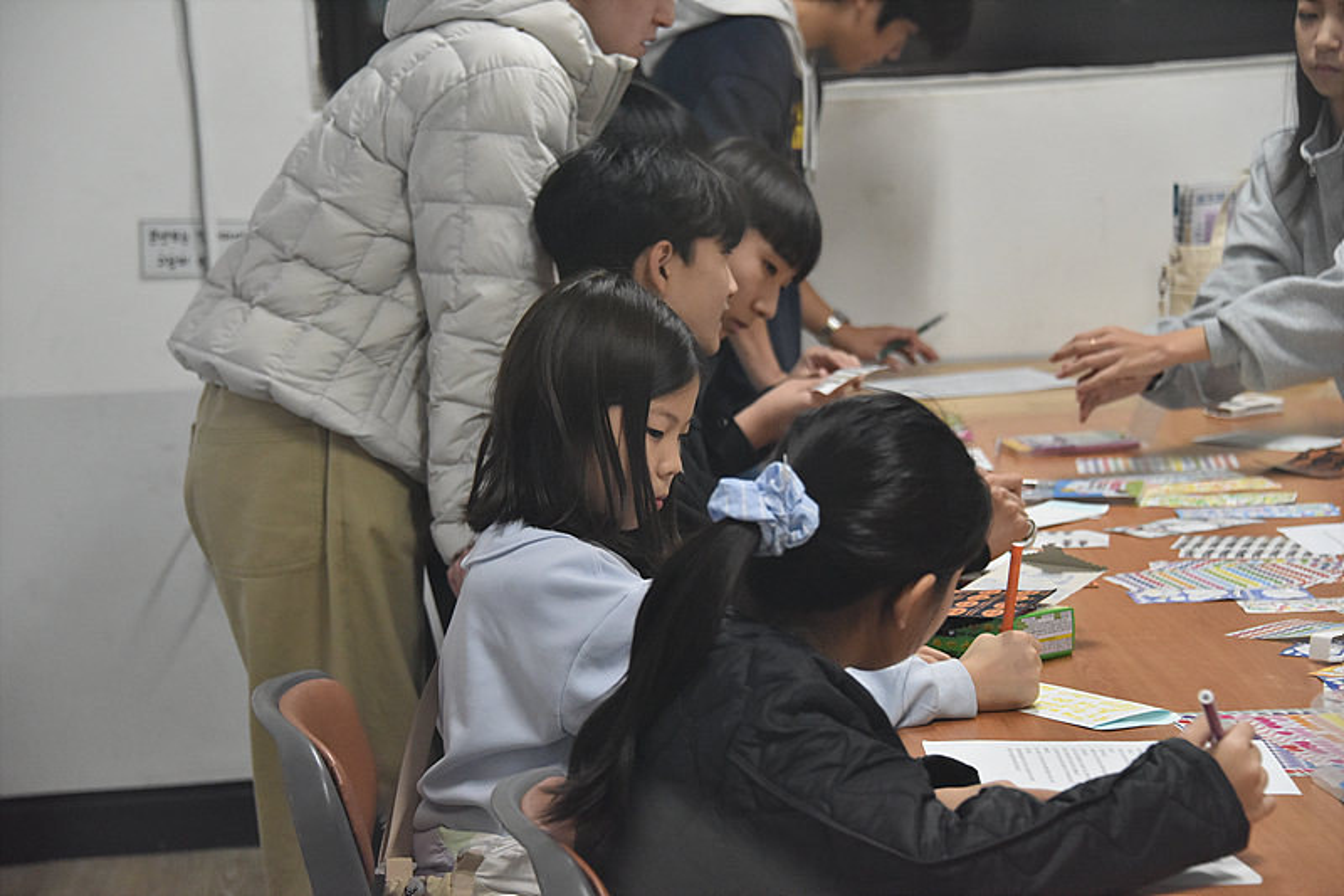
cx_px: 672
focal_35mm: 112
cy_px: 448
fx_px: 4180
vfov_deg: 12.2
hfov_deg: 18.3
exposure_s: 1/125
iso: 3600
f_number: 5.6
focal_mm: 112
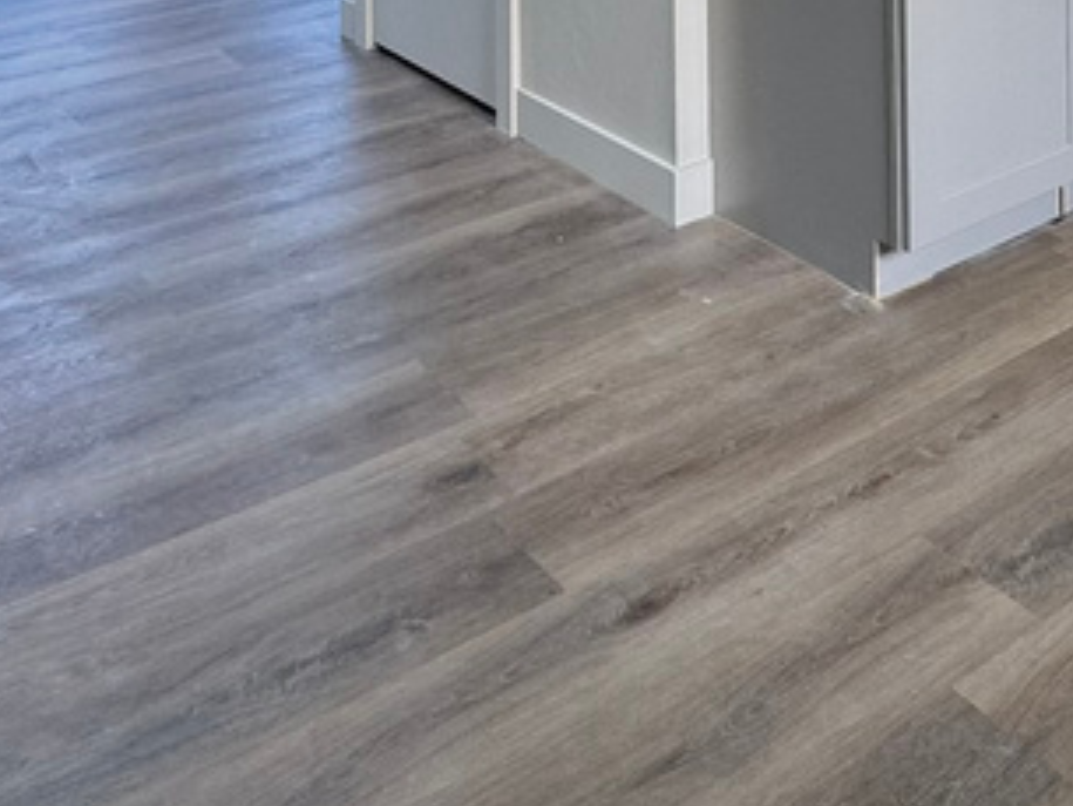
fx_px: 1457
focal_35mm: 47
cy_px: -408
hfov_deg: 38.4
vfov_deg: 24.1
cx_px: 908
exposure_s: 1/120
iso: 100
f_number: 2.2
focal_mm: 2.22
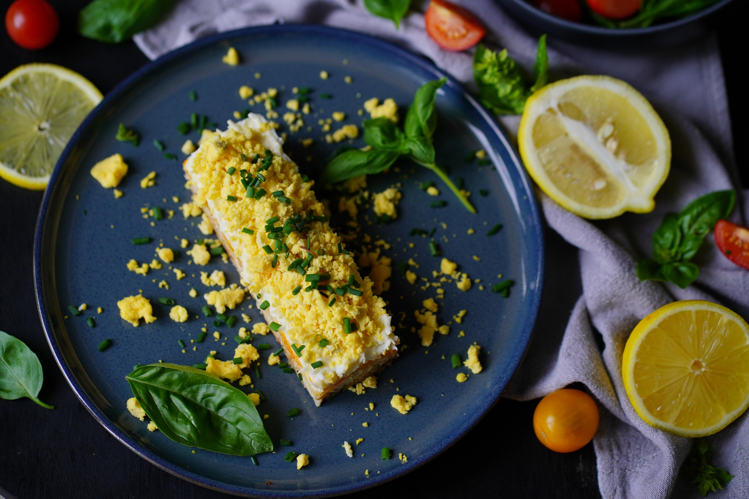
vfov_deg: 16.1
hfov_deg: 23.9
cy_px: 250
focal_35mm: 85
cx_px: 374
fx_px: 1768
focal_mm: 85
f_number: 3.5
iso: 320
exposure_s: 1/320
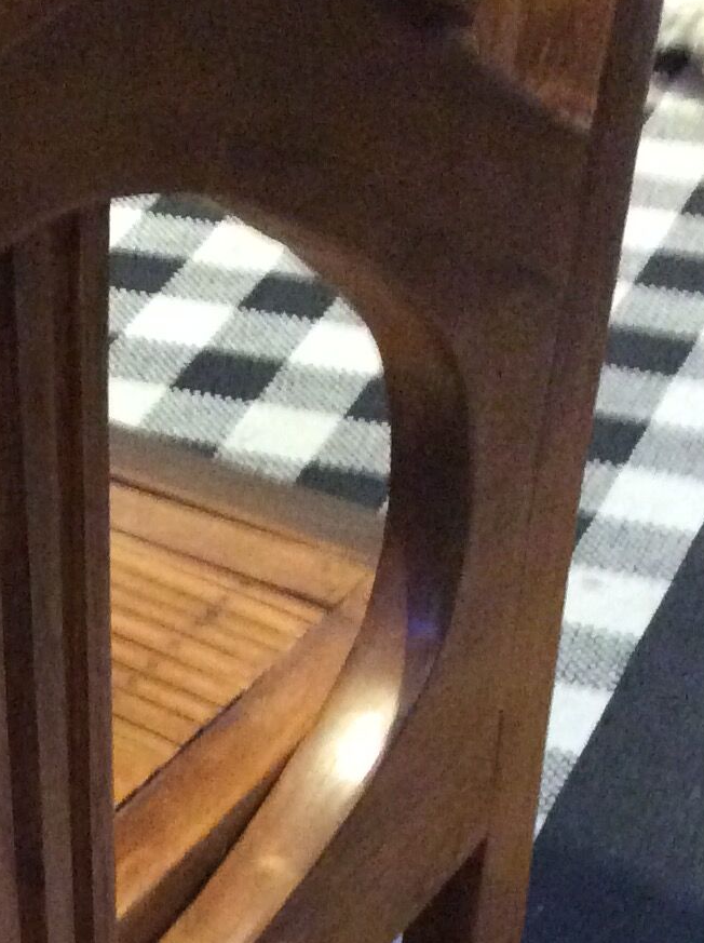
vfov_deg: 19.8
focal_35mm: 95
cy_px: 1032
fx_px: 2583
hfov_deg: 15.0
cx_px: -119
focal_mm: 3.3
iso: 500
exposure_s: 1/17
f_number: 2.4
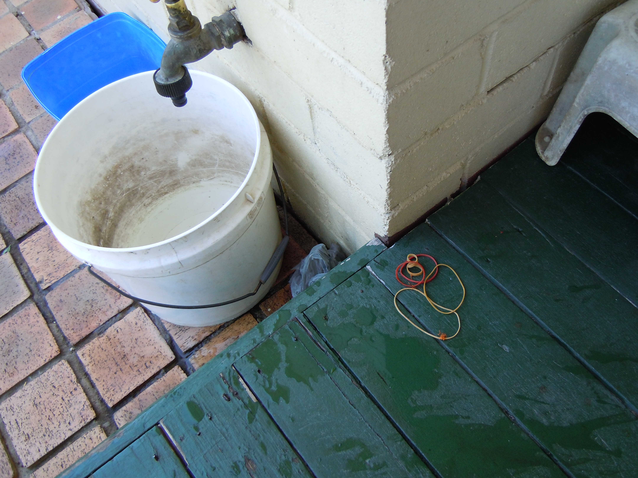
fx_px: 553
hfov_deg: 60.0
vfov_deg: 46.8
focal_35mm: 30
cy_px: 239
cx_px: 319
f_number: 3.5
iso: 200
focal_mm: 5.4
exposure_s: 1/125
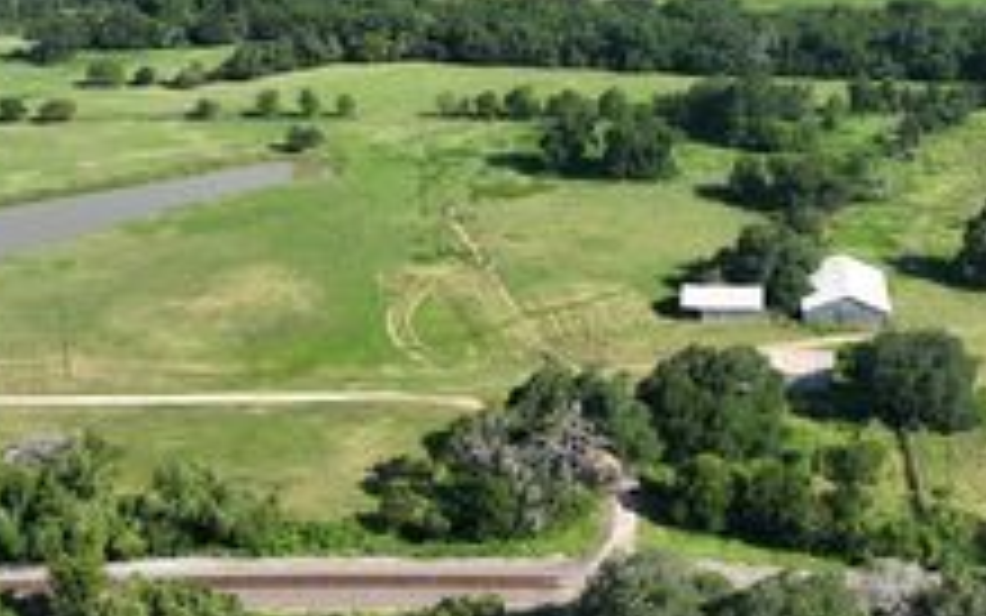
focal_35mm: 50
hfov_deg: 40.0
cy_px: 238
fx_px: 1344
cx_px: 612
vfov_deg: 25.8
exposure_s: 1/1250
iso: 100
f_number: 2.8
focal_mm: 12.29
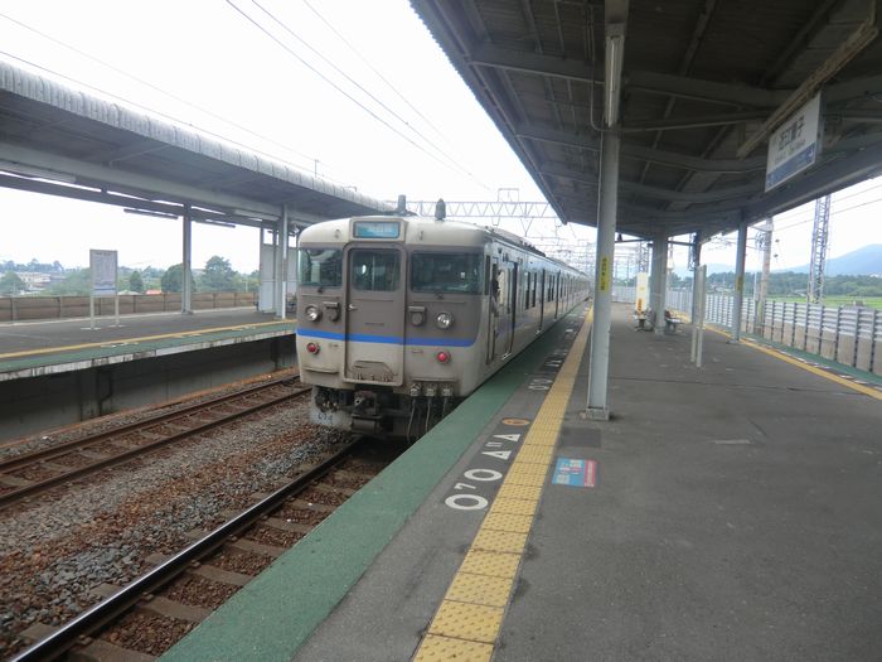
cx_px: 441
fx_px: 612
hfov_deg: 71.6
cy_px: 331
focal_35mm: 24
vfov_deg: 56.8
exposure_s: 1/250
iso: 64
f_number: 3.2
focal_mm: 4.3
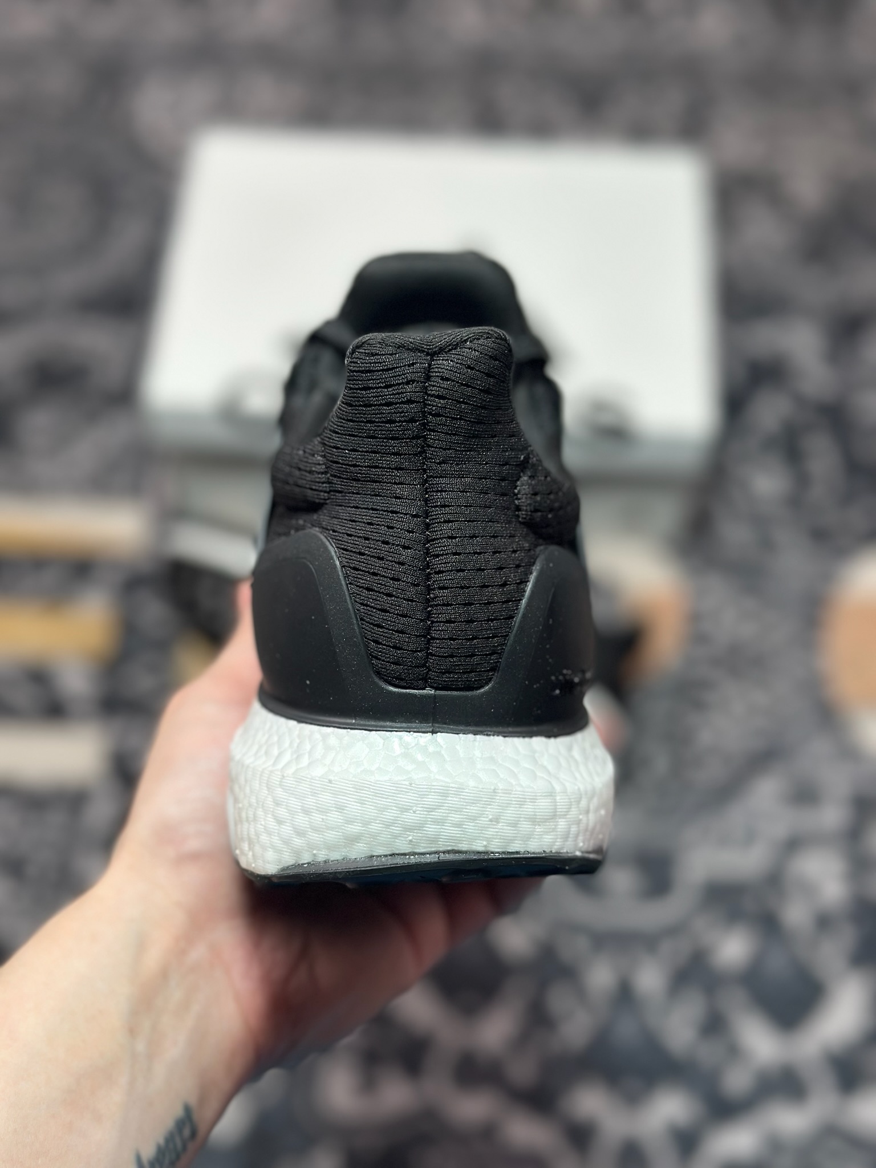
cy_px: 584
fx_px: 1620
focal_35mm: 48
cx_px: 438
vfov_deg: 39.7
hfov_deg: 30.3
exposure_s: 1/431
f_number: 1.78
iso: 80
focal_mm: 6.86
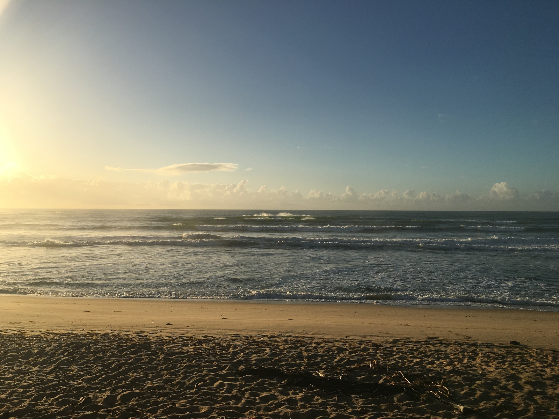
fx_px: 468
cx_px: 280
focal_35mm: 29
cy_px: 210
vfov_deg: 48.2
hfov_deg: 61.7
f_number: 2.2
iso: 25
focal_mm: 4.15
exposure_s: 1/2481
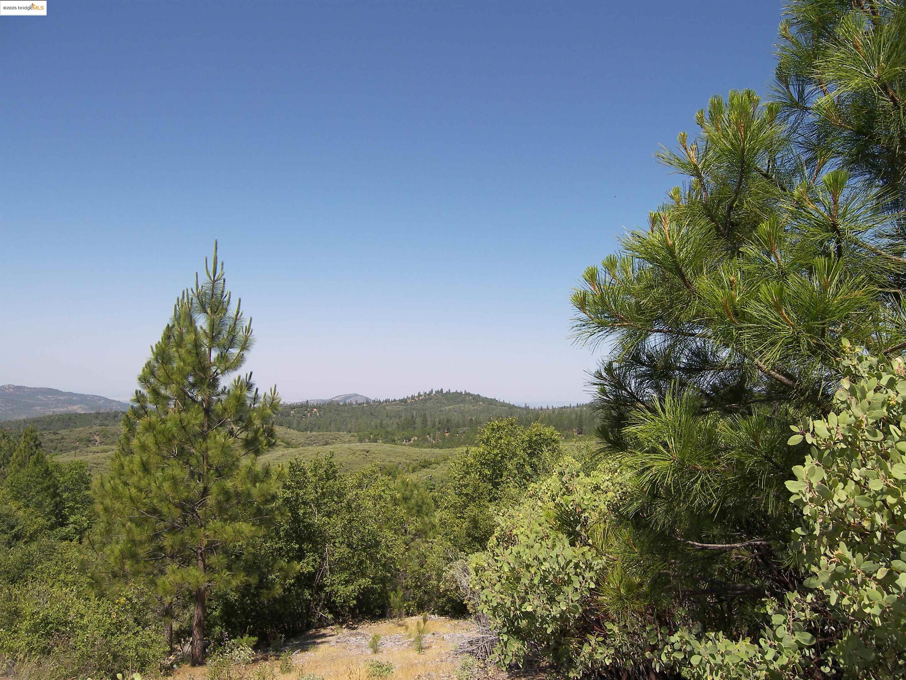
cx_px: 453
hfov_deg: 65.3
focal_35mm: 27
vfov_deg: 51.4
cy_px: 340
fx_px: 707
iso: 50
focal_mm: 5.6
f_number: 2.8
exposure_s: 1/800
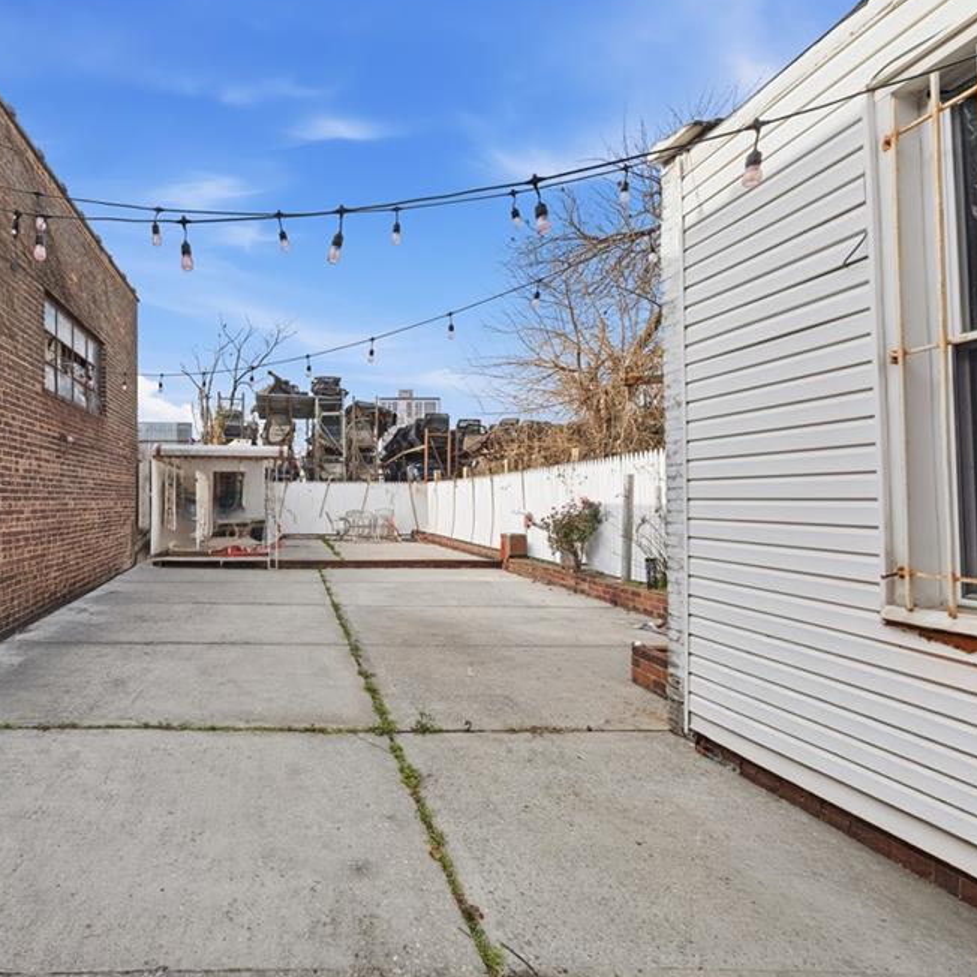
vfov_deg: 87.4
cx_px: 276
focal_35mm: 16
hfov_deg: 82.3
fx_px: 511
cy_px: 492
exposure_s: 1/1250
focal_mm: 8
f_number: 8
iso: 320
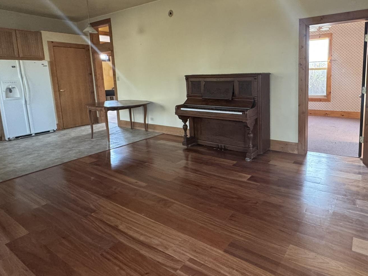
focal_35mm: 22
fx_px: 234
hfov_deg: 74.9
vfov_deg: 60.5
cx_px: 234
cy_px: 108
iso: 500
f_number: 2.2
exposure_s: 1/60
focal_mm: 2.22
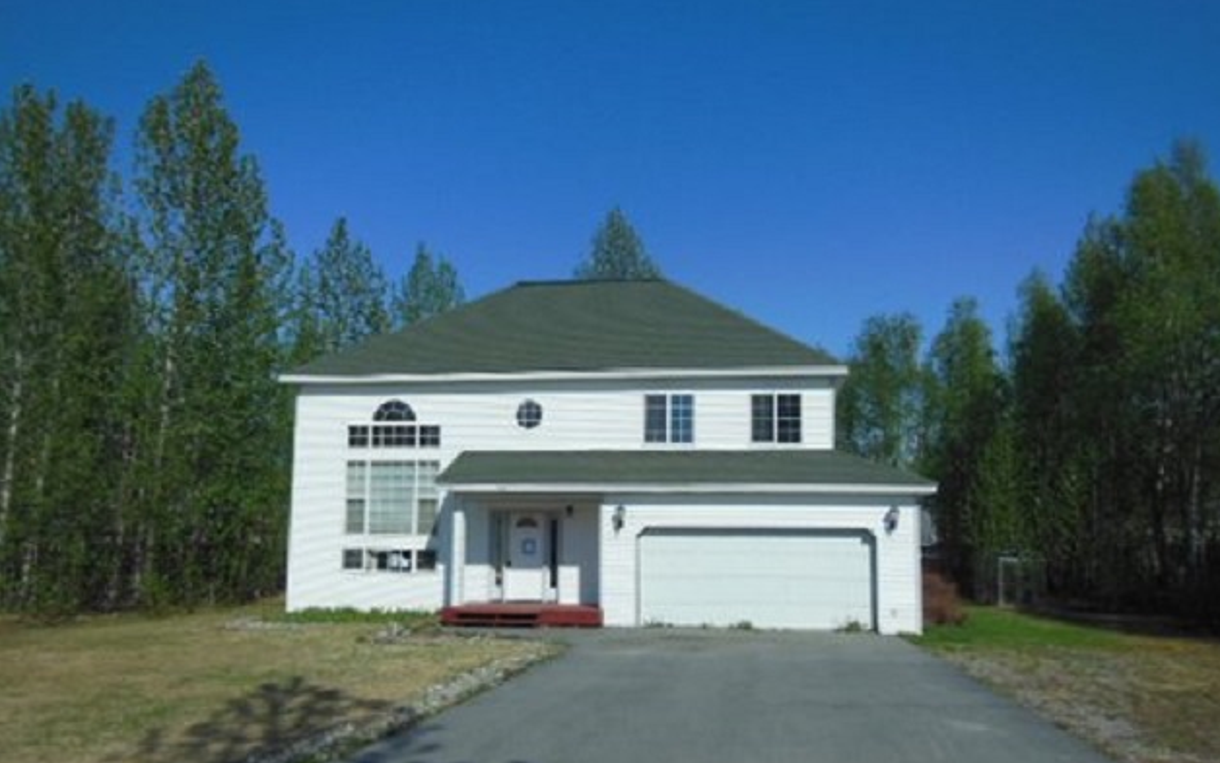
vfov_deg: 46.0
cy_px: 427
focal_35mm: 27
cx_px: 620
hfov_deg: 68.4
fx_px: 898
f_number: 7
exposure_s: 1/640
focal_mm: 4.5
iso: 125
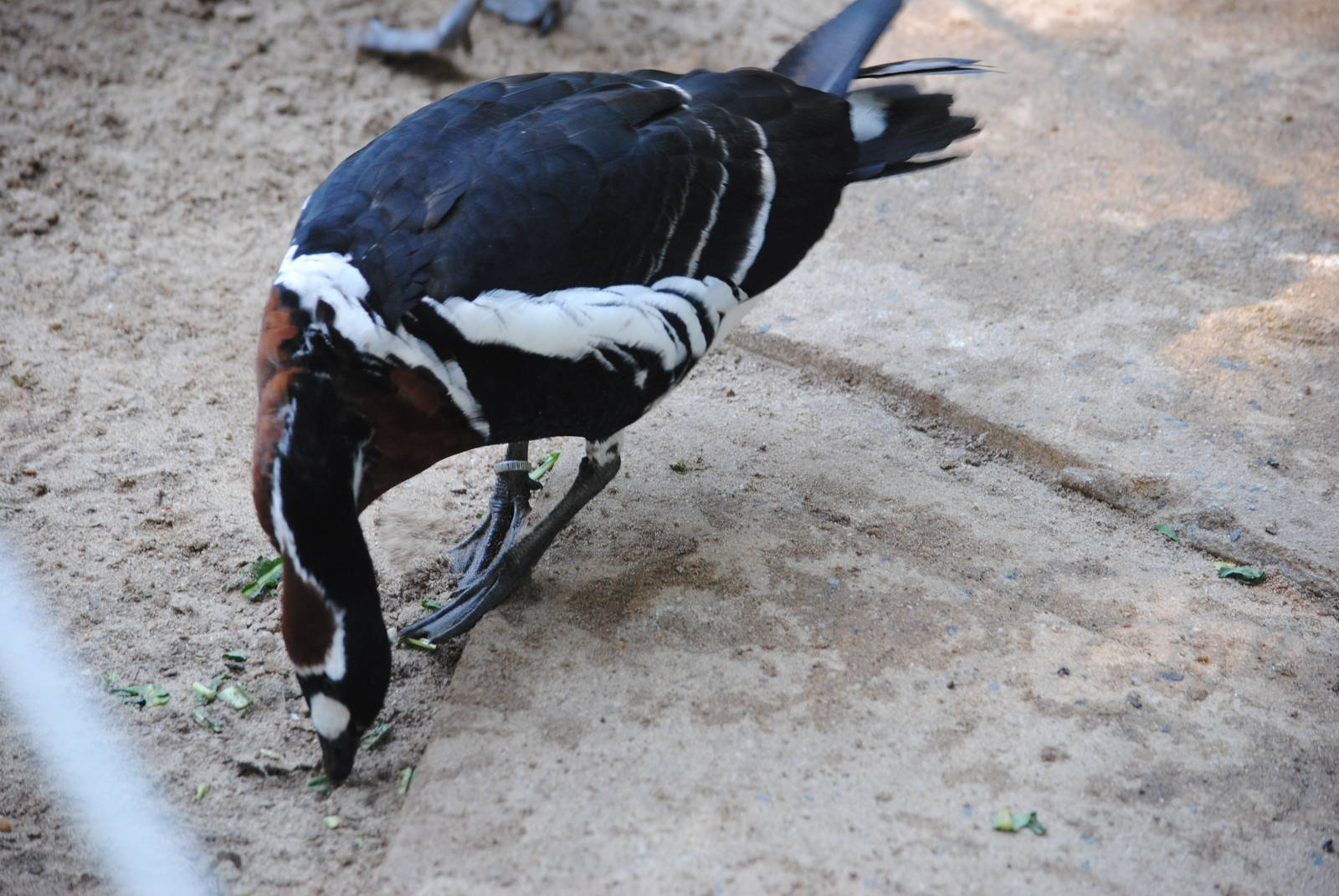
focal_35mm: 158
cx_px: 670
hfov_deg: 13.0
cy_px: 448
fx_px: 5865
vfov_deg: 8.7
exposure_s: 1/100
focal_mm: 105
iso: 400
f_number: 4.8
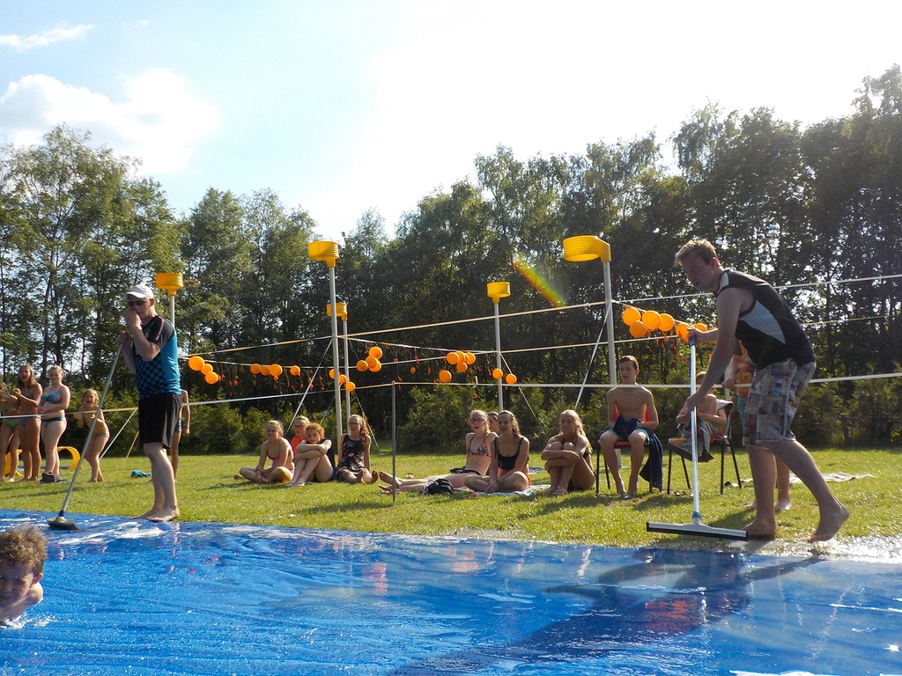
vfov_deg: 46.8
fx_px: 782
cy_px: 338
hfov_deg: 60.0
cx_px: 451
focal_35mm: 30
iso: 125
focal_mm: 4.1
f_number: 3.3
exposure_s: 1/1000
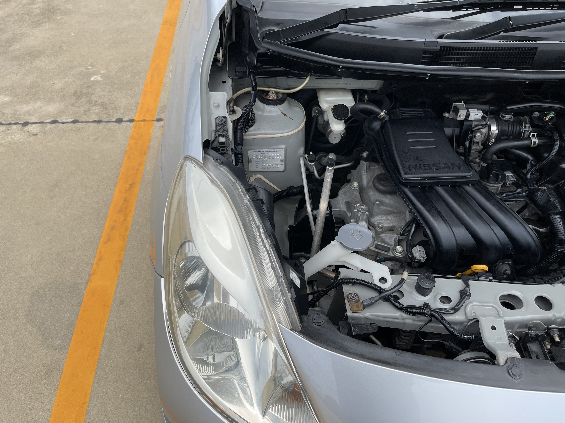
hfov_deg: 69.4
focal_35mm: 25
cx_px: 282
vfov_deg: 54.9
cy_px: 212
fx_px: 408
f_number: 1.6
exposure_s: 1/2786
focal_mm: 5.1
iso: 32
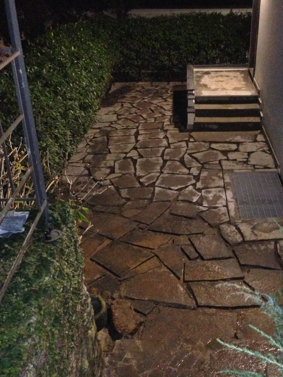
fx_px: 491
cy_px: 218
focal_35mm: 45
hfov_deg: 32.0
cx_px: 184
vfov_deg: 42.0
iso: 800
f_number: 2.4
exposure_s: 1/16
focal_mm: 4.12
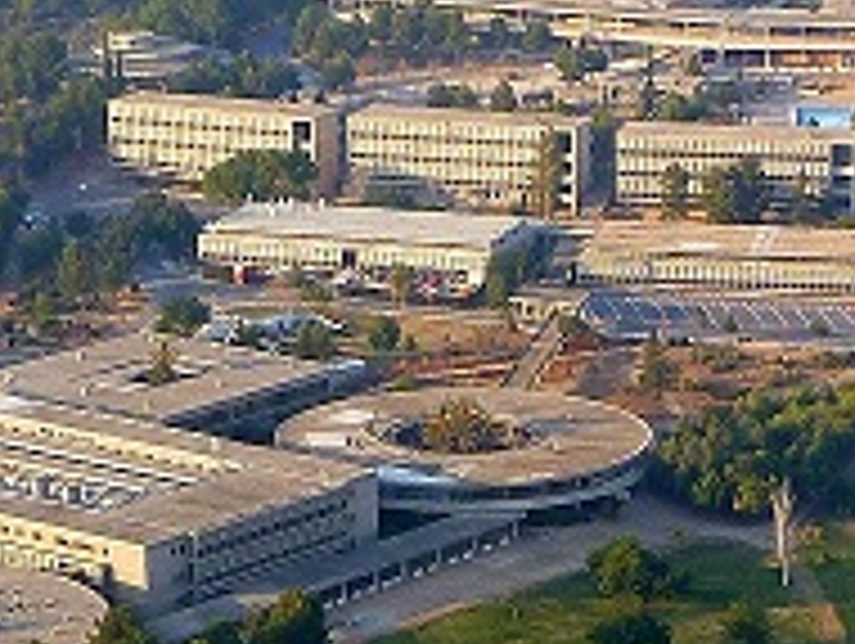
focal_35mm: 159
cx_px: 742
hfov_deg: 12.3
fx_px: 3932
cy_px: 968
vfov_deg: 9.1
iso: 80
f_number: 3.3
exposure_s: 1/200
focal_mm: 4.9
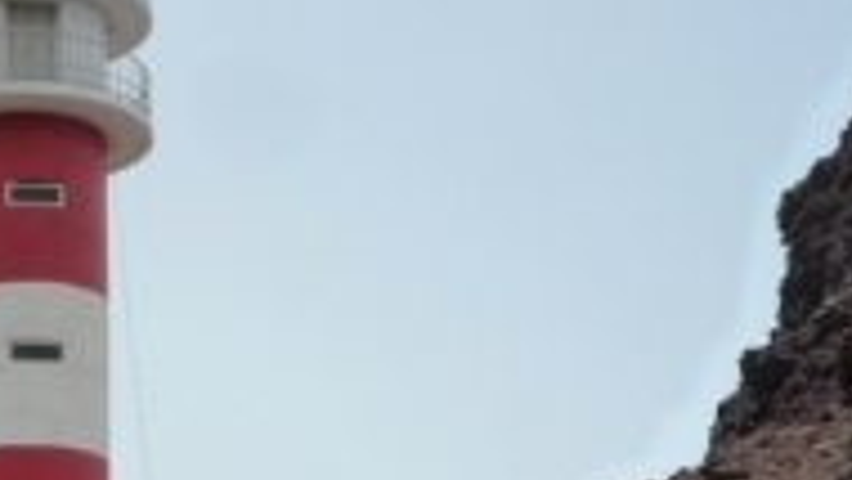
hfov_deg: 24.5
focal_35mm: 86
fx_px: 1943
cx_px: 215
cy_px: 502
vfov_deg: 13.8
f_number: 5.6
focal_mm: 4.4
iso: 160
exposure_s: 1/640
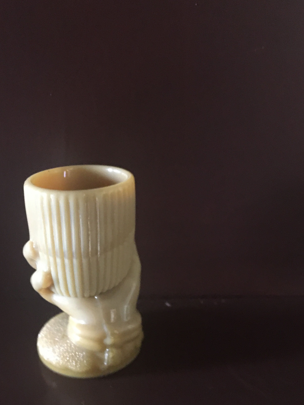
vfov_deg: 51.2
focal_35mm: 36
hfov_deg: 39.4
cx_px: 118
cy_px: 227
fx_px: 422
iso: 320
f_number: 2.2
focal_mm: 4.15
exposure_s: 1/17
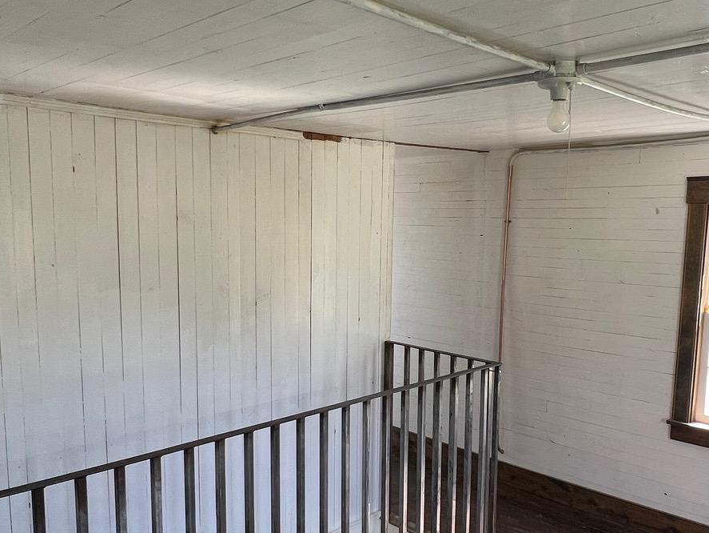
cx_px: 377
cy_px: 306
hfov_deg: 59.9
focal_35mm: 30
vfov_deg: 46.7
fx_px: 615
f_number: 1.8
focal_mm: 1.57
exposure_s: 1/99
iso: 80
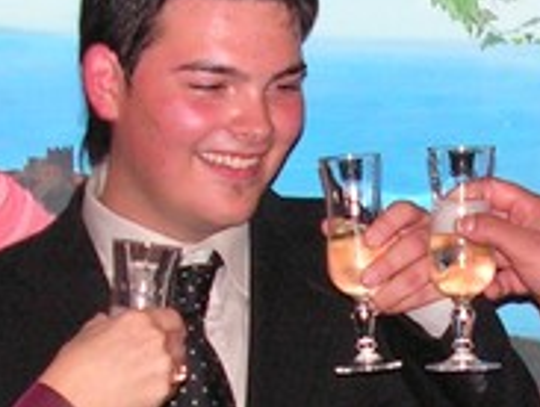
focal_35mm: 157
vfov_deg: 9.4
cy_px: 448
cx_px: 496
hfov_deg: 12.5
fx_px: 2454
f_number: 3.2
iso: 200
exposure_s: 1/40
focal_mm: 6
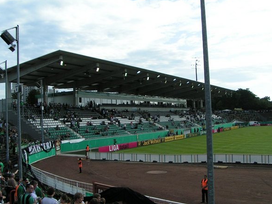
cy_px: 100
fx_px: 306
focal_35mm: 39
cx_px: 135
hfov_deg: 47.9
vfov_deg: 36.8
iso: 50
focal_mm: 5.8
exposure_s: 1/400
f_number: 5.6
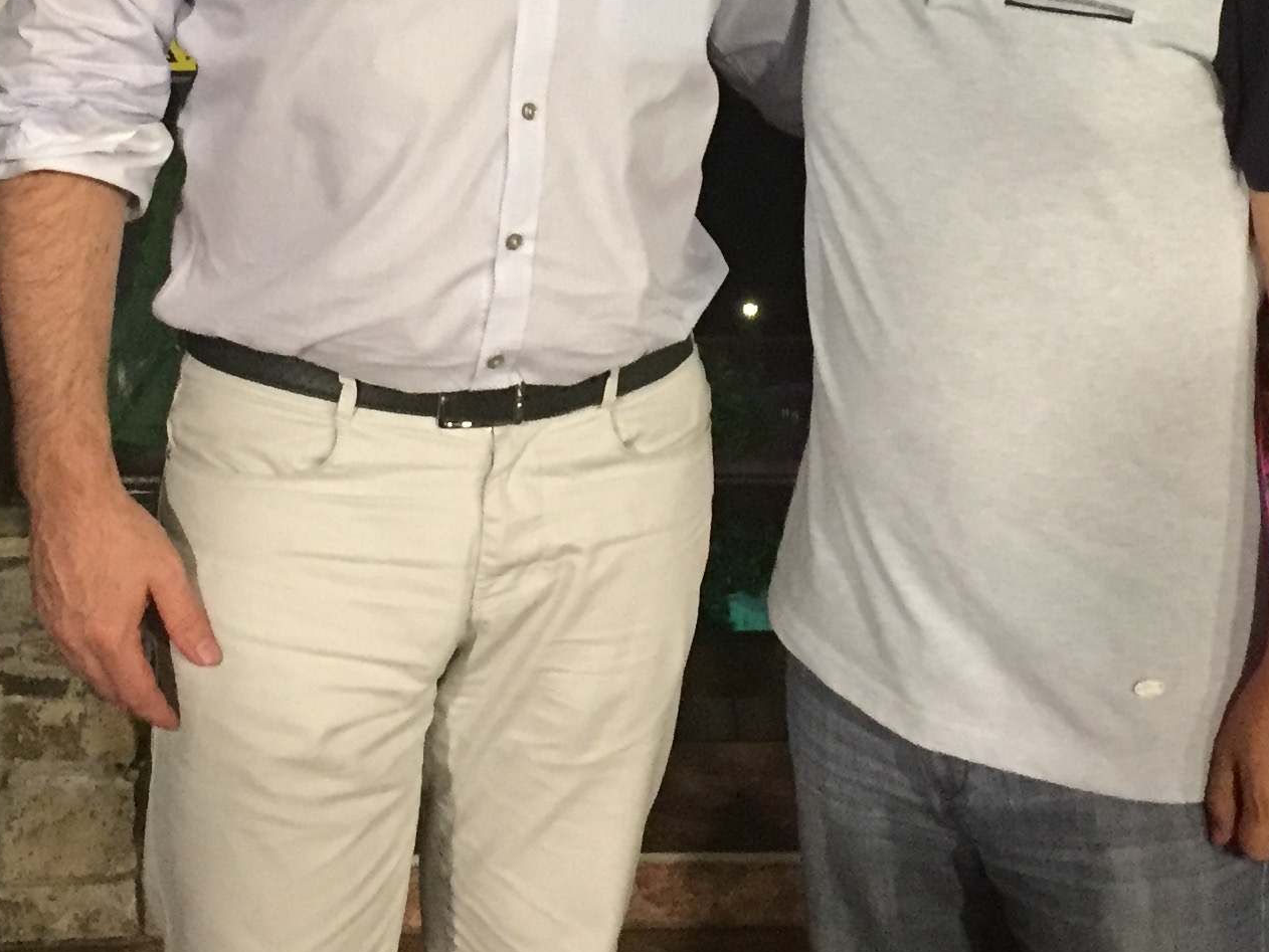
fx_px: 2750
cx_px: 761
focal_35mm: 75
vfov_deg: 18.7
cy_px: -144
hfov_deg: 25.9
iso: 320
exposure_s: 1/17
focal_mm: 4.15
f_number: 2.2
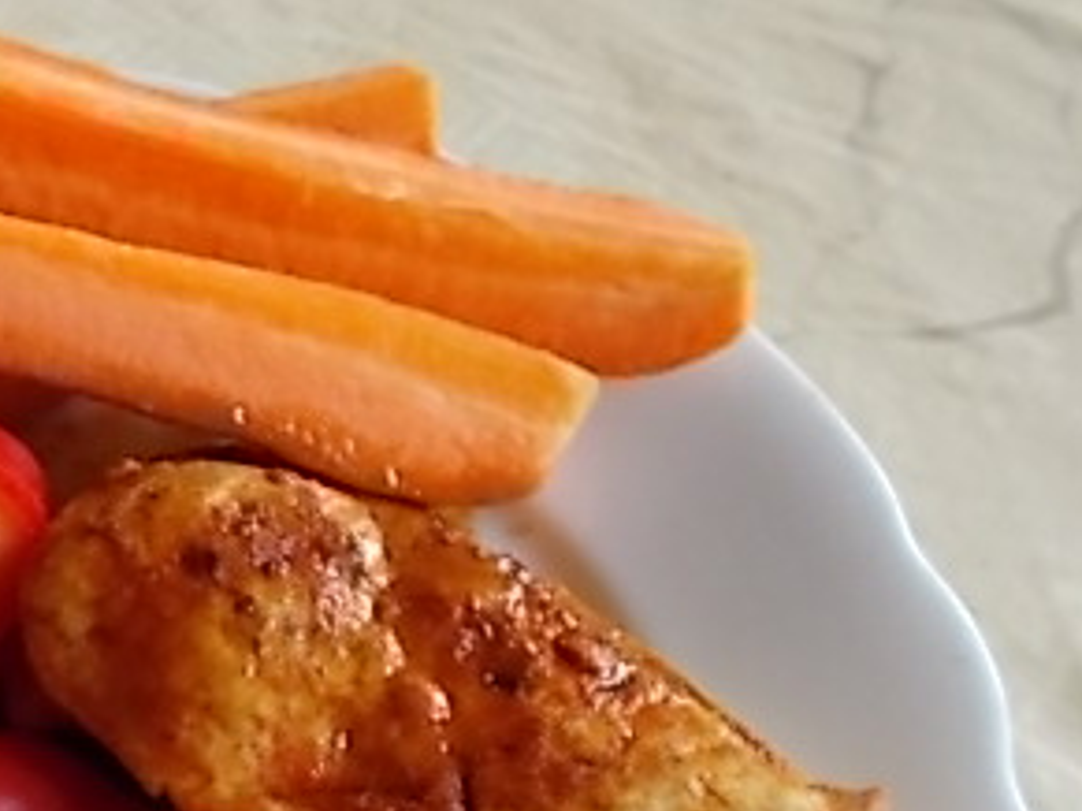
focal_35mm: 66
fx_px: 2062
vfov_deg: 21.5
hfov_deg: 27.5
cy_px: 796
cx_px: -26
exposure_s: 1/20
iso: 200
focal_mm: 5.3
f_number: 3.4
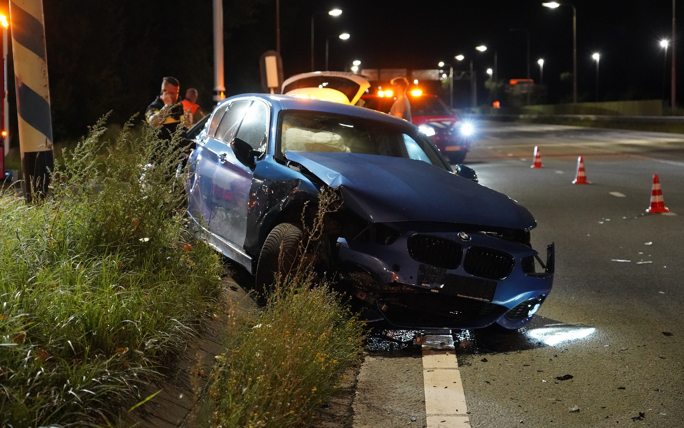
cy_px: 218
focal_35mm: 67
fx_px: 1249
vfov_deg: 19.4
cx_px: 340
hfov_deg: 30.6
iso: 12800
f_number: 4
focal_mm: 65
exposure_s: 1/80
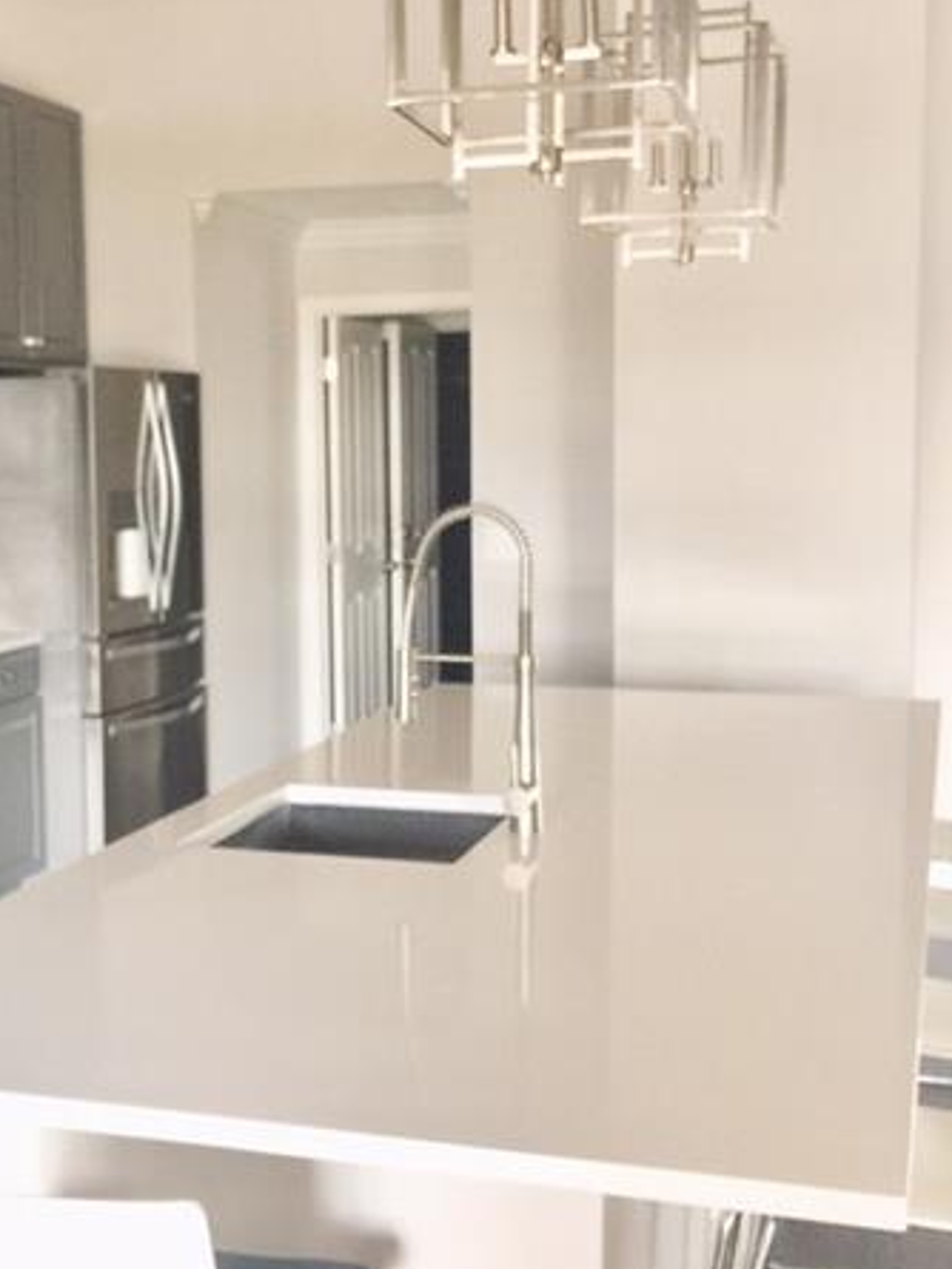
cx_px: 314
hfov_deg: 28.9
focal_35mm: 50
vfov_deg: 38.2
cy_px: 673
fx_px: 1833
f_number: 2.2
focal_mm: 4.15
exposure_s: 1/4
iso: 64
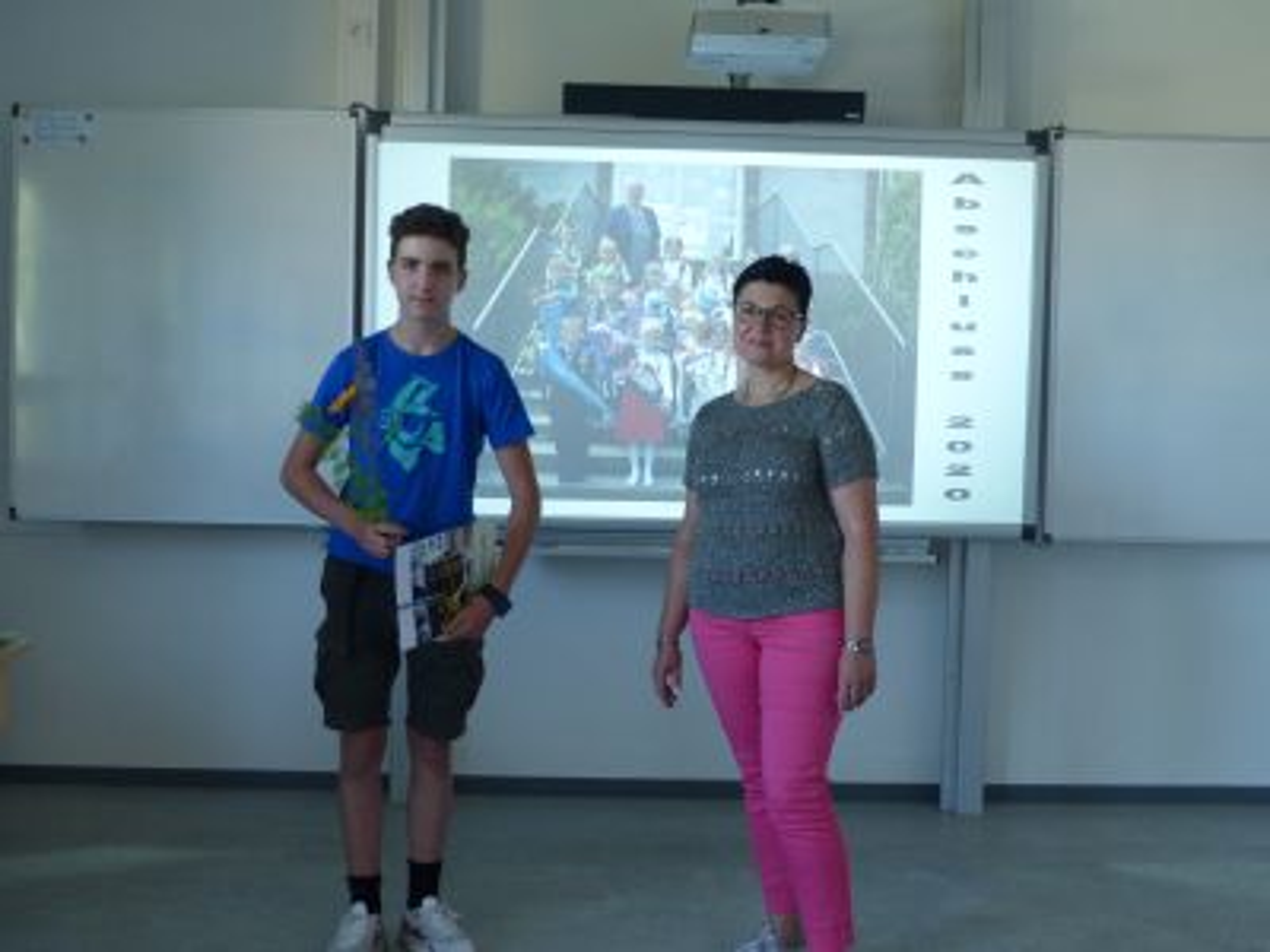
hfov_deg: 51.4
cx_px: 635
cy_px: 476
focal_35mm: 36
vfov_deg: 39.7
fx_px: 1321
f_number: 2.8
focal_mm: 6.4
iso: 250
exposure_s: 1/60
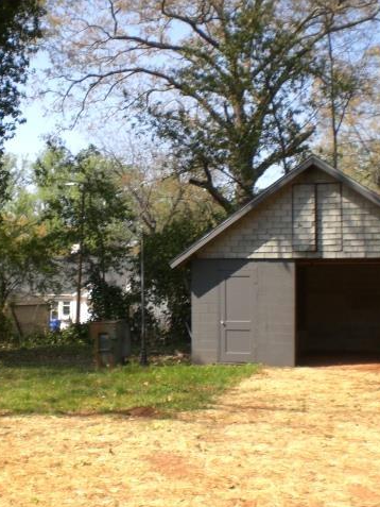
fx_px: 746
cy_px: 254
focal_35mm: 51
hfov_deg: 28.5
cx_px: 156
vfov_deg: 37.5
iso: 50
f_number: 4.4
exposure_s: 1/250
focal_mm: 6.3
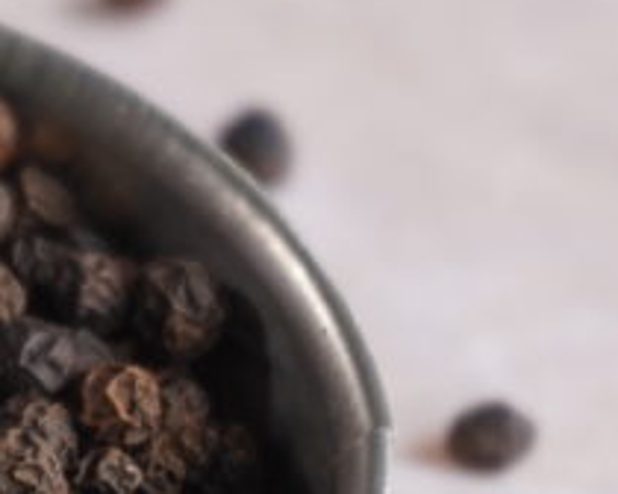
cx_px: -474
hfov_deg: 5.6
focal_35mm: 343
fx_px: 6274
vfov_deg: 4.5
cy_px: 443
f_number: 5.6
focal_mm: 50
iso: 500
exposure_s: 1/160
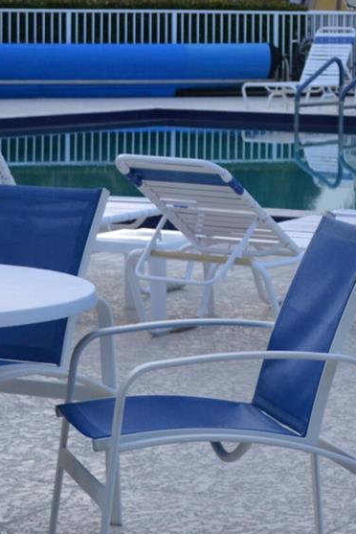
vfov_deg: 12.8
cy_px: 80
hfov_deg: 8.4
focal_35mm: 160
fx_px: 2368
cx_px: 565
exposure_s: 1/125
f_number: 5.6
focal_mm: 29
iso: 160
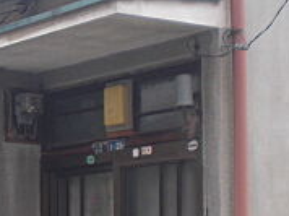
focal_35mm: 137
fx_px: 1142
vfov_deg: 10.7
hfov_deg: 13.8
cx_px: -91
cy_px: 206
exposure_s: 1/250
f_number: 3.1
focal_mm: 6.3
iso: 64
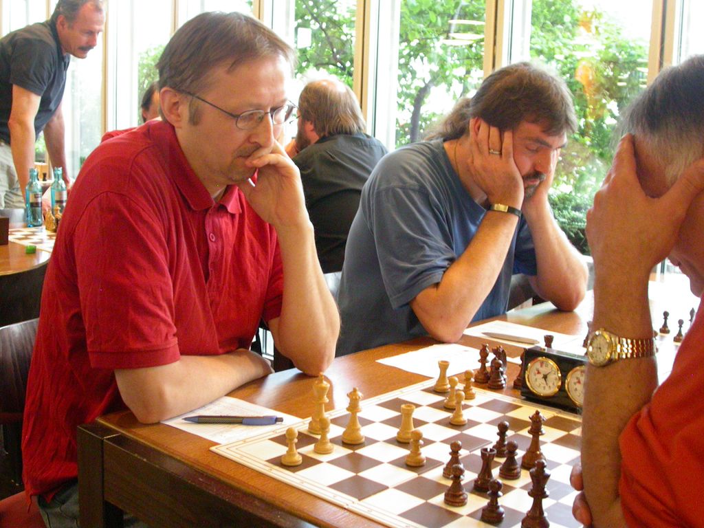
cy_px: 264
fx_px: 895
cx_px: 352
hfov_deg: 42.9
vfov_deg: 32.9
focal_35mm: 44
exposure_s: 1/11.1
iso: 400
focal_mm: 9.1
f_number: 2.7
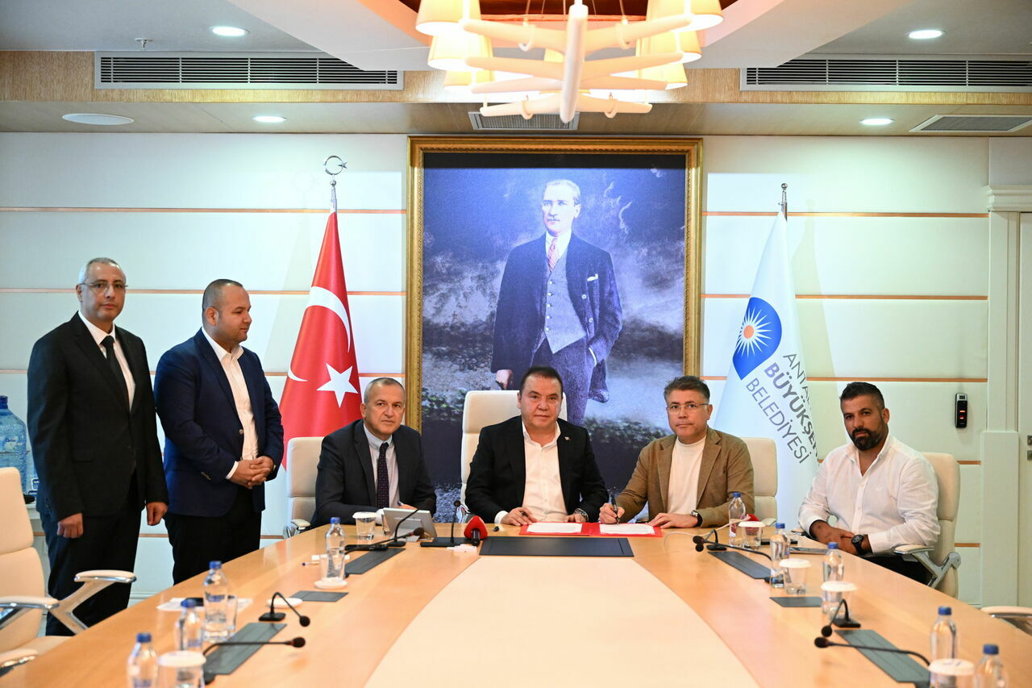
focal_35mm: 47
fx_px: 1347
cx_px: 516
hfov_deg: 41.9
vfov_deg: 28.6
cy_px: 344
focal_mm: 47
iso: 5000
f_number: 3.2
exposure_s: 1/320
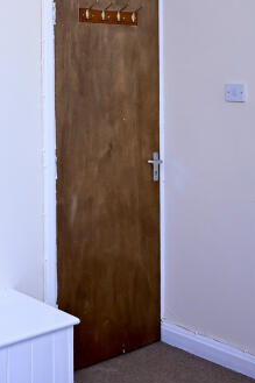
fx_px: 596
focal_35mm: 56
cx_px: -113
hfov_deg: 21.0
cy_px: 80
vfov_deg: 34.6
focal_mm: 12
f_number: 3.5
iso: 400
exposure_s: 1/125
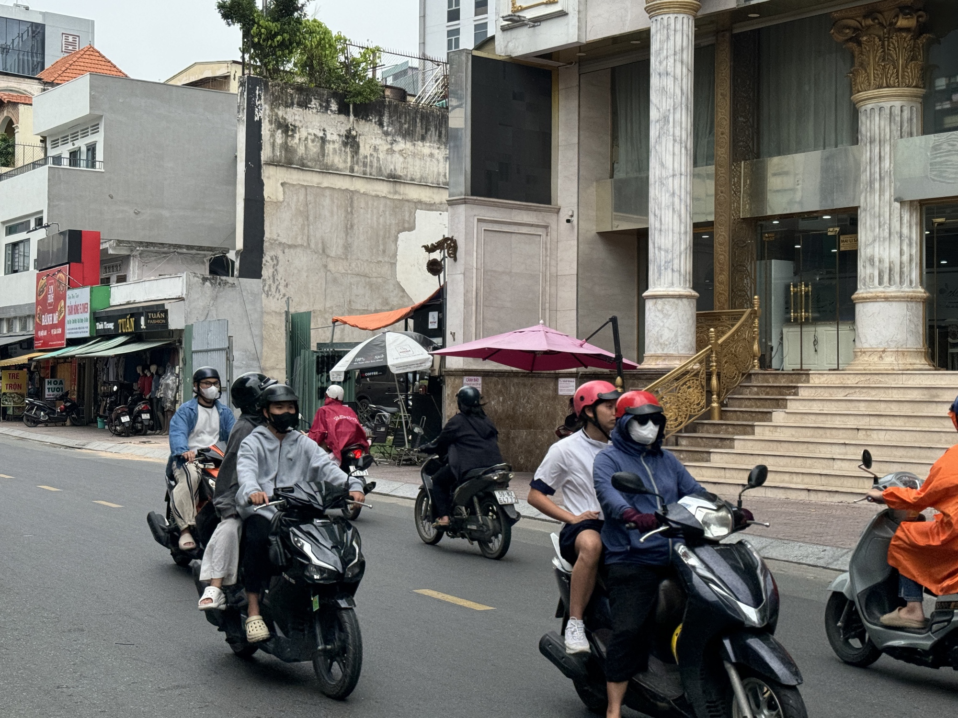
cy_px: 359
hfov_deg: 39.7
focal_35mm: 48
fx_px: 1328
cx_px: 479
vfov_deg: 30.3
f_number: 1.78
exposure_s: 1/1152
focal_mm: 6.76
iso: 64
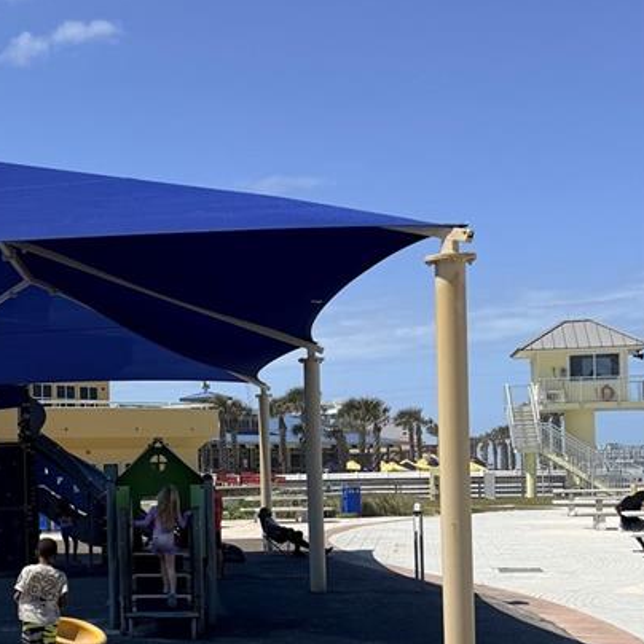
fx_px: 1326
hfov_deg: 25.3
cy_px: 465
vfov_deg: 27.0
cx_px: -69
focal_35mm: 63
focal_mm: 6.76
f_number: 1.78
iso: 80
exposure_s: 1/7353
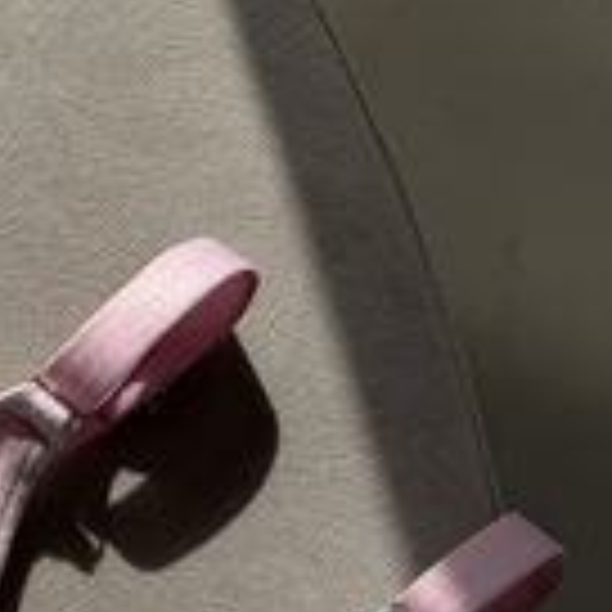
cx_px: -122
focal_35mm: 83
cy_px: 749
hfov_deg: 19.7
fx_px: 1660
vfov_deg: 19.6
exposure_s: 1/5814
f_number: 1.78
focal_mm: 6.76
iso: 80
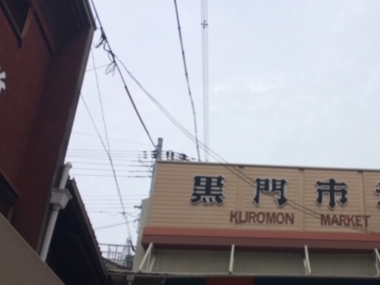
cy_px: 194
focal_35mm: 48
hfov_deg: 38.1
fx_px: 527
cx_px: 309
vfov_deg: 30.0
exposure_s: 1/1325
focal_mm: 4.15
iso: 32
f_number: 2.2
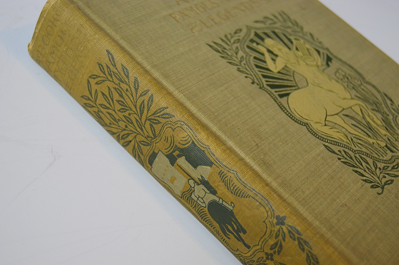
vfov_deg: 23.7
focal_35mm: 57
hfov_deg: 35.1
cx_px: 200
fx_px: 631
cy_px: 132
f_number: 4.8
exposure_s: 1/60
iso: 900
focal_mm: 38
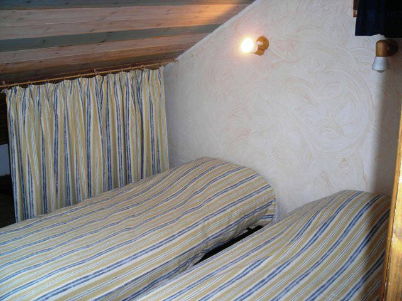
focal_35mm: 38
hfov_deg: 49.0
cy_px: 150
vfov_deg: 37.7
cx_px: 201
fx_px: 441
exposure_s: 1/60
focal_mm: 6.3
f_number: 3.2
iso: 82
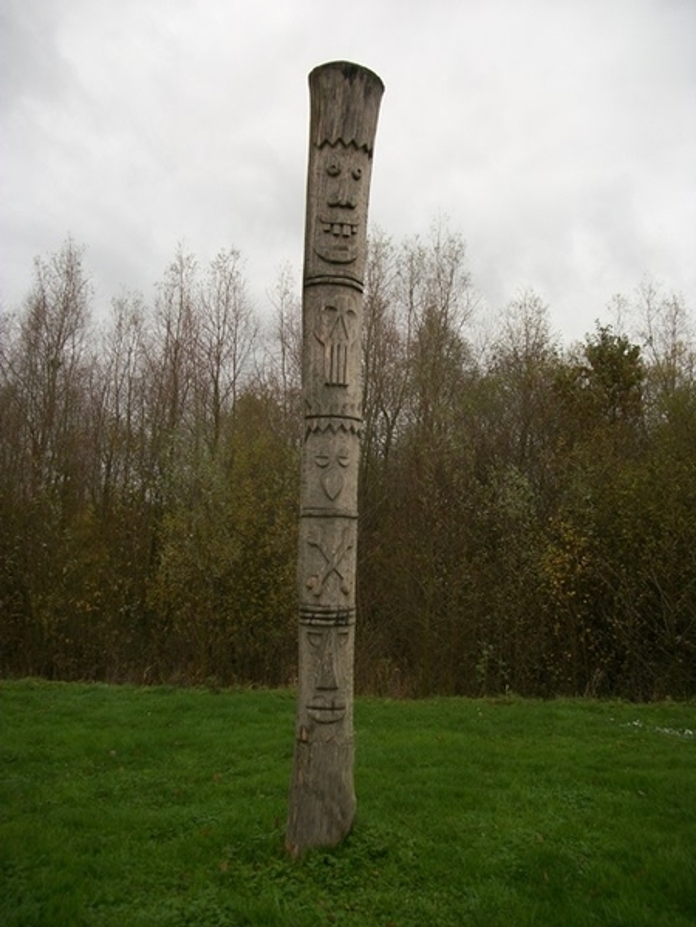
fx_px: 858
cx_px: 348
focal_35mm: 32
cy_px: 464
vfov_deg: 56.8
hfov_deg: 44.2
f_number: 2.9
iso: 80
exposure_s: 1/200
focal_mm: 5.7
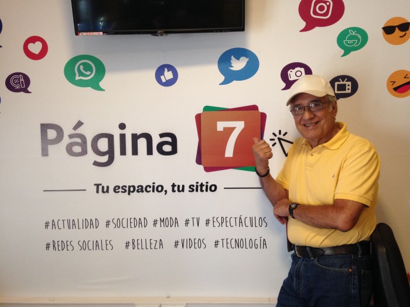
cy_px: 154
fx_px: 391
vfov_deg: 42.9
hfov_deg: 55.4
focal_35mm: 33
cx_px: 205
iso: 125
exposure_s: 1/20
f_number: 2.4
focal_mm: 4.12
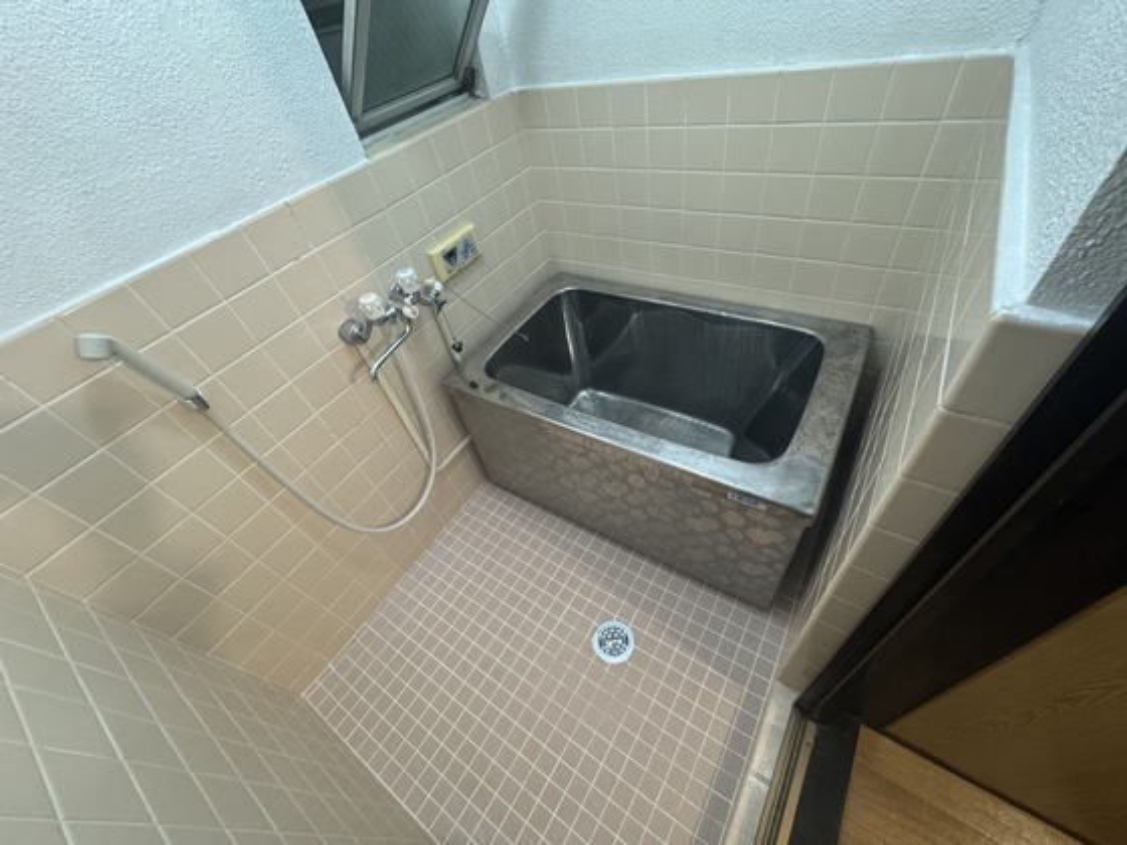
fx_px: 456
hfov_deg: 102.1
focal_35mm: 14
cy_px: 422
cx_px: 564
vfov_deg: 85.7
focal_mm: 2.22
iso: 400
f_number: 2.2
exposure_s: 1/60
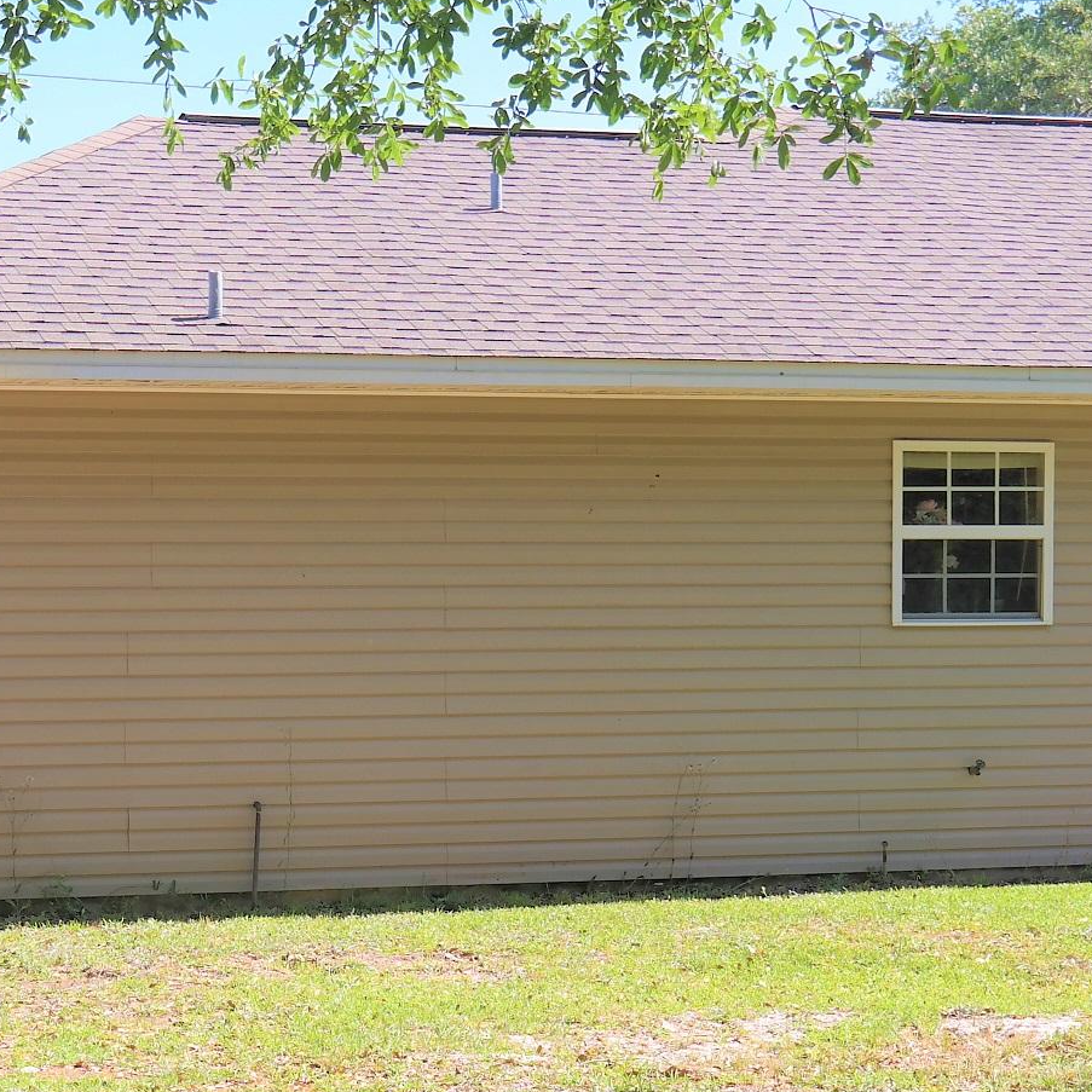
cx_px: 247
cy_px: 853
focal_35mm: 103
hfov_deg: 16.8
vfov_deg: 16.8
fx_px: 3676
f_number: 5.6
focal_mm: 26
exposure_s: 1/200
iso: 100
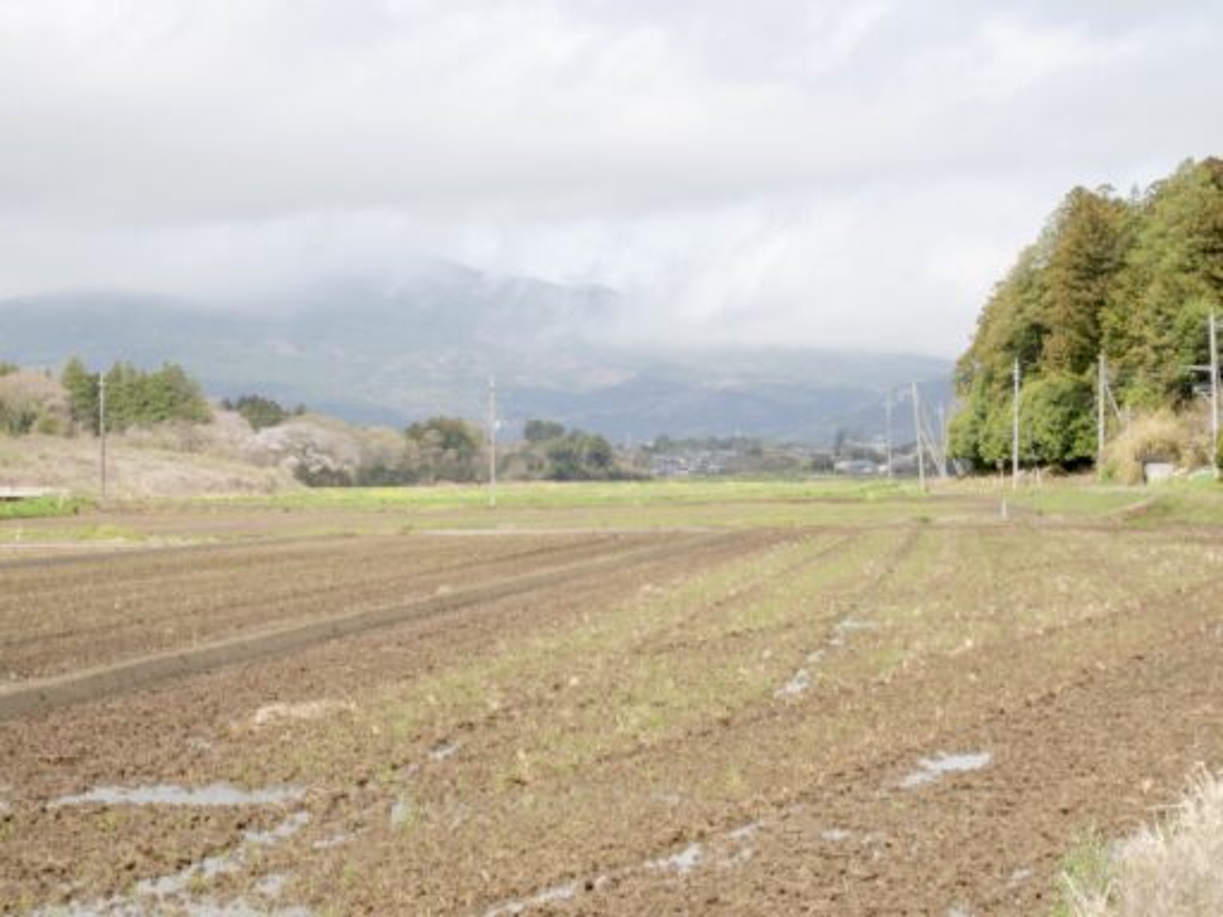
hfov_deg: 30.3
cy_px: 458
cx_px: 612
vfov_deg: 22.9
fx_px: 2261
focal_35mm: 64
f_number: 22
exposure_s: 1/25
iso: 200
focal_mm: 32
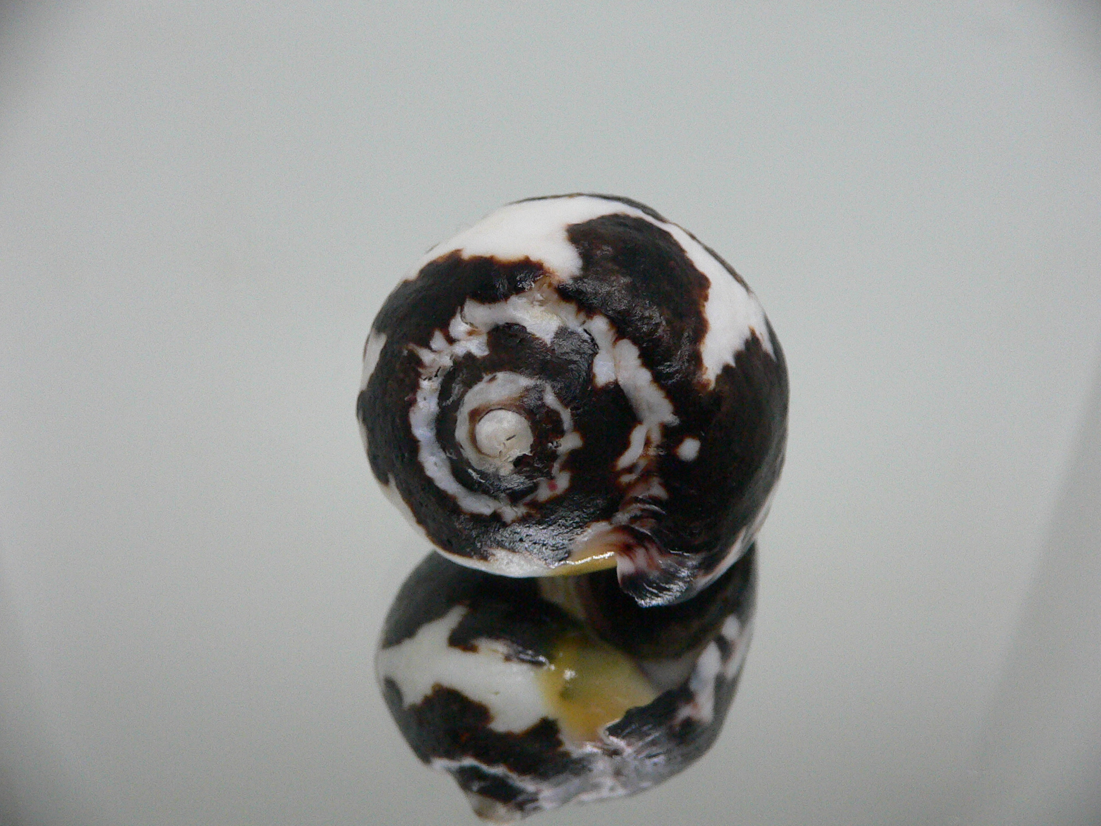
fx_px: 1113
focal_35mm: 35
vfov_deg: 40.7
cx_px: 550
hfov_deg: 52.6
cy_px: 413
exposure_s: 1/50
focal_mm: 4.6
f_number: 2.8
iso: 200
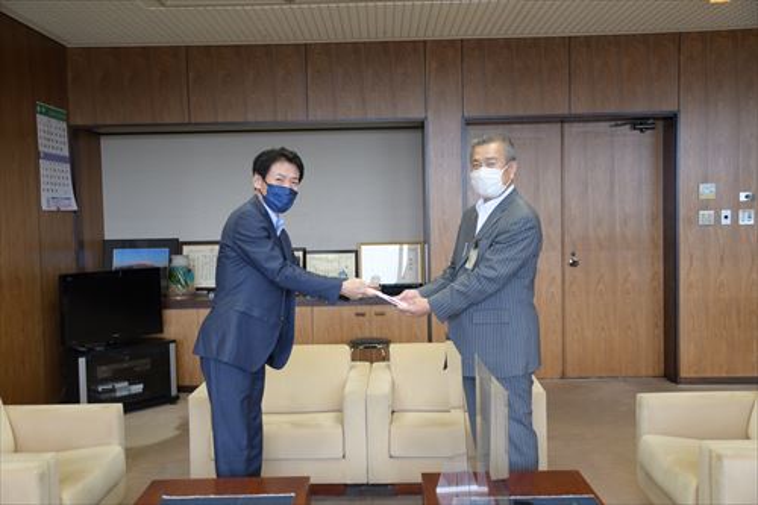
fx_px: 758
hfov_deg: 53.1
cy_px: 252
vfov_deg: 36.8
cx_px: 379
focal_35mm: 36
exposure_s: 1/100
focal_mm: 24
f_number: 4.5
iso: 500
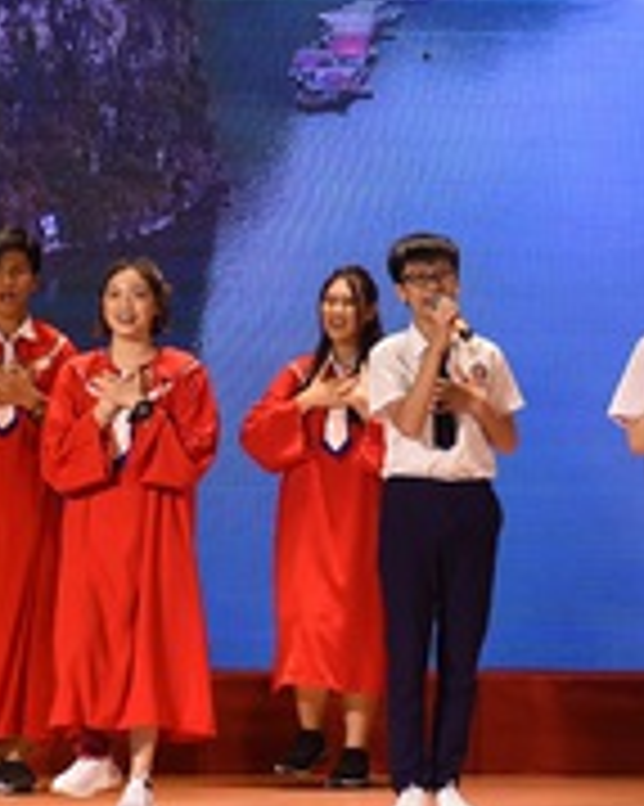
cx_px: 639
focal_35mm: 176
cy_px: 122
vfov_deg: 10.9
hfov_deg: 8.7
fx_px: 4197
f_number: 4
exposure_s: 1/200
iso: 1000
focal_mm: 62
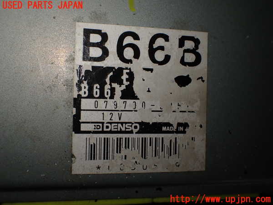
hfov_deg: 60.0
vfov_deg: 46.8
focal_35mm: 30
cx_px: 136
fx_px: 237
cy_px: 102
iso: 100
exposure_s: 1/160
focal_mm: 5.4
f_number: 3.2
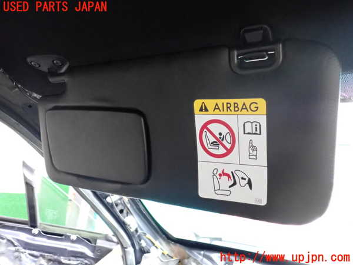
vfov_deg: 46.8
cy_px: 132
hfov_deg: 60.0
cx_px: 176
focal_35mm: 30
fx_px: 306
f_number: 2.3
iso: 2000
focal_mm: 5.4
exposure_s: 1/320
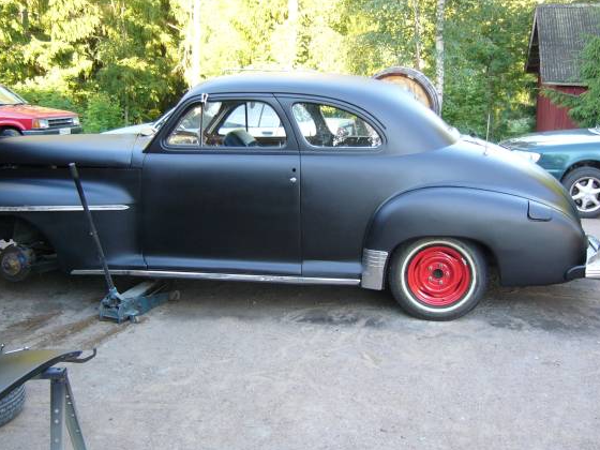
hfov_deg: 46.7
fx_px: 693
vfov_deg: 36.0
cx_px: 271
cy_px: 213
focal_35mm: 40
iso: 100
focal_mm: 5.8
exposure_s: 1/40
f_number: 2.8
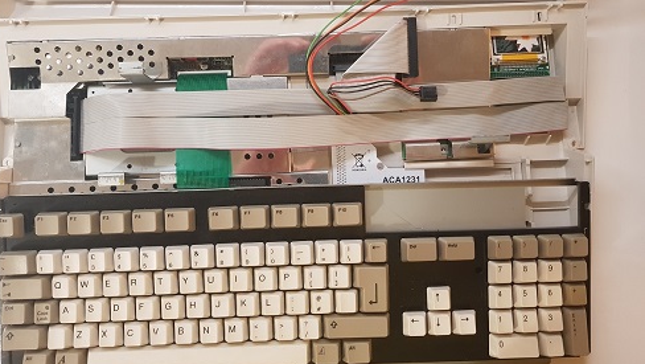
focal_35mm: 29
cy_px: 132
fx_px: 496
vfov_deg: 39.9
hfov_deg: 66.0
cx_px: 316
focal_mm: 4.3
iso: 200
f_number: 1.7
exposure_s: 1/30
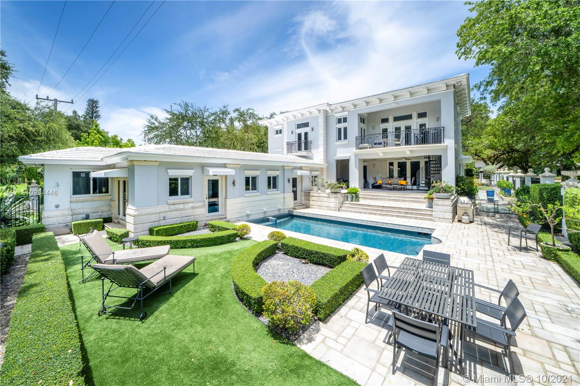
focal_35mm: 12
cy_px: 193
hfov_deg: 112.6
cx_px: 290
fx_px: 193
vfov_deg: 90.0
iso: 100
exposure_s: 1/125
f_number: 11
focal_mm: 12
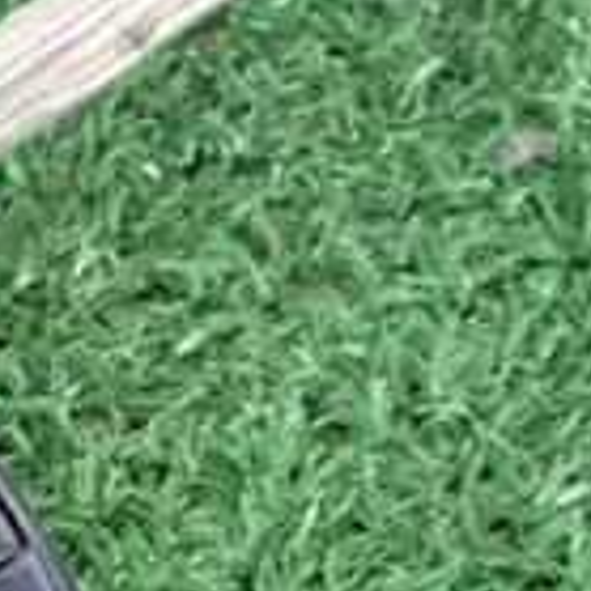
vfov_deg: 7.4
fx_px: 4559
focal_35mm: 236
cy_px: 600
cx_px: -548
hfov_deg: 7.2
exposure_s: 1/40
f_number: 3.6
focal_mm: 11.09
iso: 800
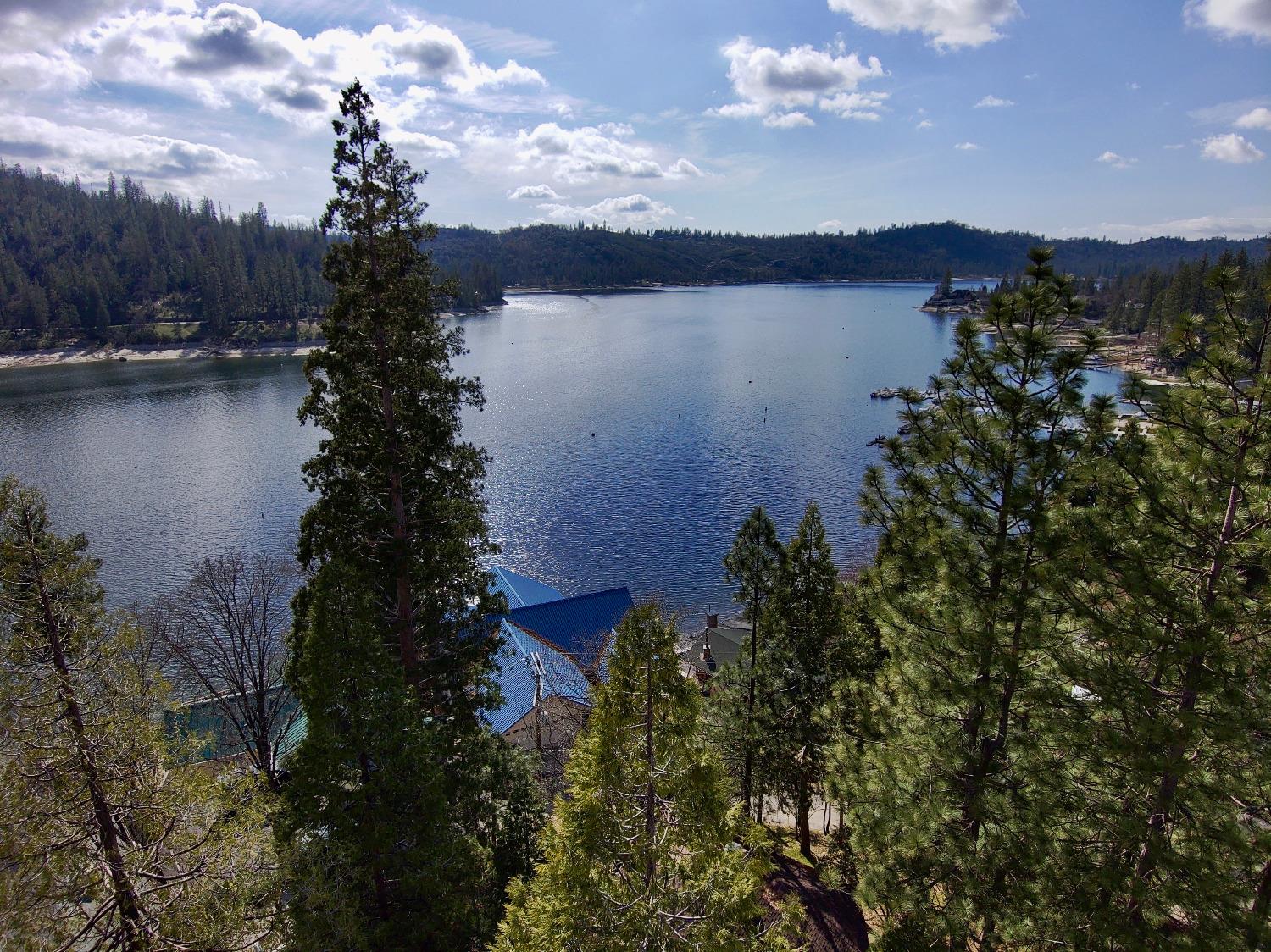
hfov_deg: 79.0
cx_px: 636
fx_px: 771
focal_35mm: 21
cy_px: 476
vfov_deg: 63.4
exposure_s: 1/3000
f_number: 2.8
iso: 102
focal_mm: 3.7
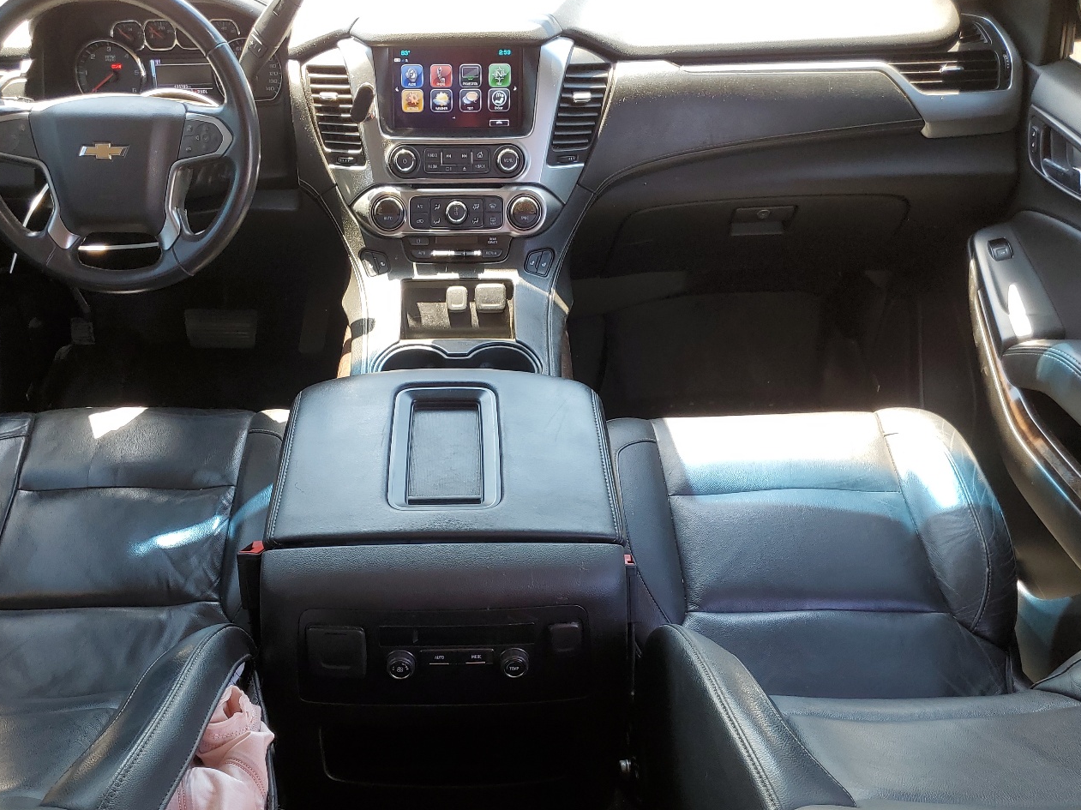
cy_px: 467
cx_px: 445
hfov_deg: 55.0
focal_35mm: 33
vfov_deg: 42.8
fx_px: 1030
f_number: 1.5
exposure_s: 1/120
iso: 50
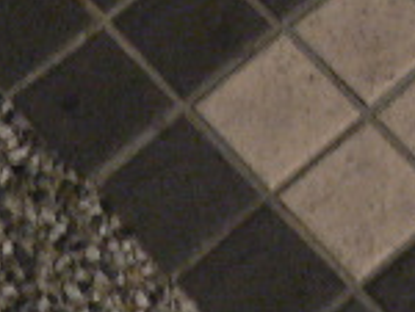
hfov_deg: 13.2
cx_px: 343
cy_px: -80
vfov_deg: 9.8
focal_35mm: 149
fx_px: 1789
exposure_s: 1/8
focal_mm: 5.8
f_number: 2.8
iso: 200
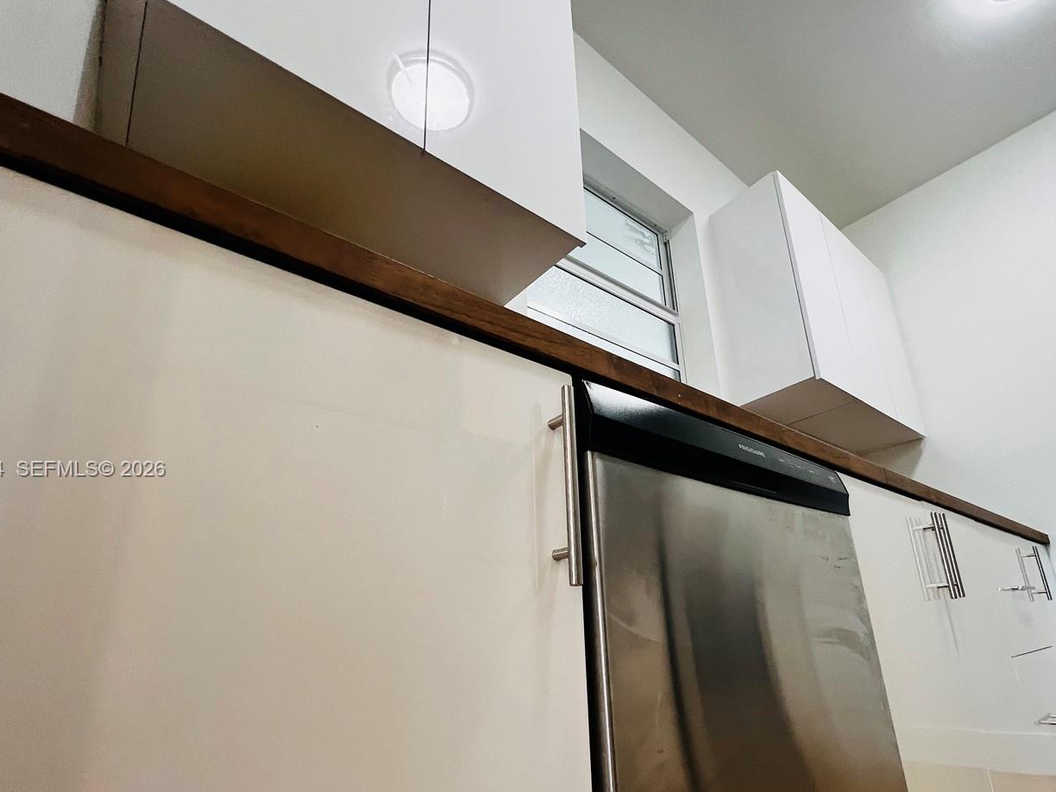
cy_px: 470
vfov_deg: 74.0
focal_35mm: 17
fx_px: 519
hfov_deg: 90.7
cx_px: 587
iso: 250
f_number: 1.8
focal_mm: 1.57
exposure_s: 1/120
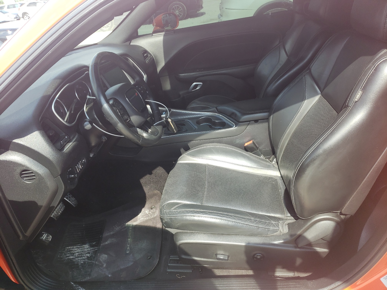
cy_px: 145
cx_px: 194
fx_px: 291
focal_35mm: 26
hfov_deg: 67.3
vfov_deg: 53.1
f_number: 1.5
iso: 50
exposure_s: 1/500
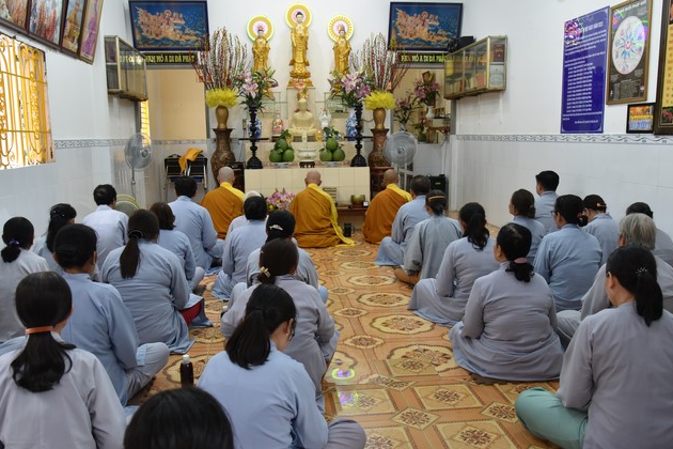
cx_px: 334
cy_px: 220
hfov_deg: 58.7
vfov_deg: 41.1
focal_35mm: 32
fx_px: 598
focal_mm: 31
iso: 1600
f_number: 5.6
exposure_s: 1/125
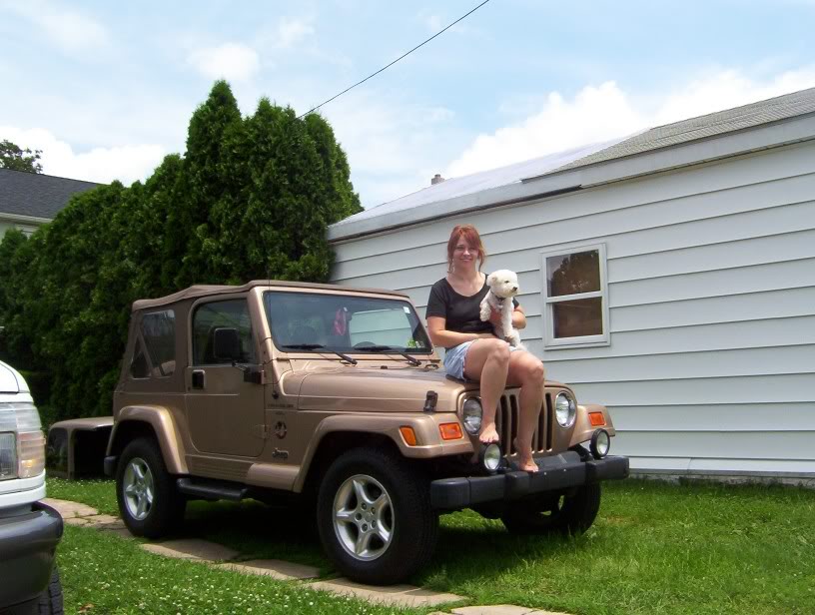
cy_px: 308
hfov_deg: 51.2
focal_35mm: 36
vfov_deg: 39.8
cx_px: 408
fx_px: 850
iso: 100
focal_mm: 5.54
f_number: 5.24
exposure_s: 1/498
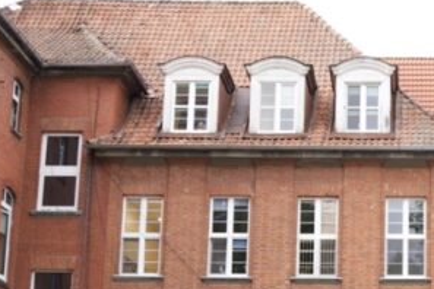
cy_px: 212
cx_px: 460
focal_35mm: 103
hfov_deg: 19.2
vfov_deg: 13.3
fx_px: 1239
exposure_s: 1/250
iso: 250
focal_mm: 29.8
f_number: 2.8
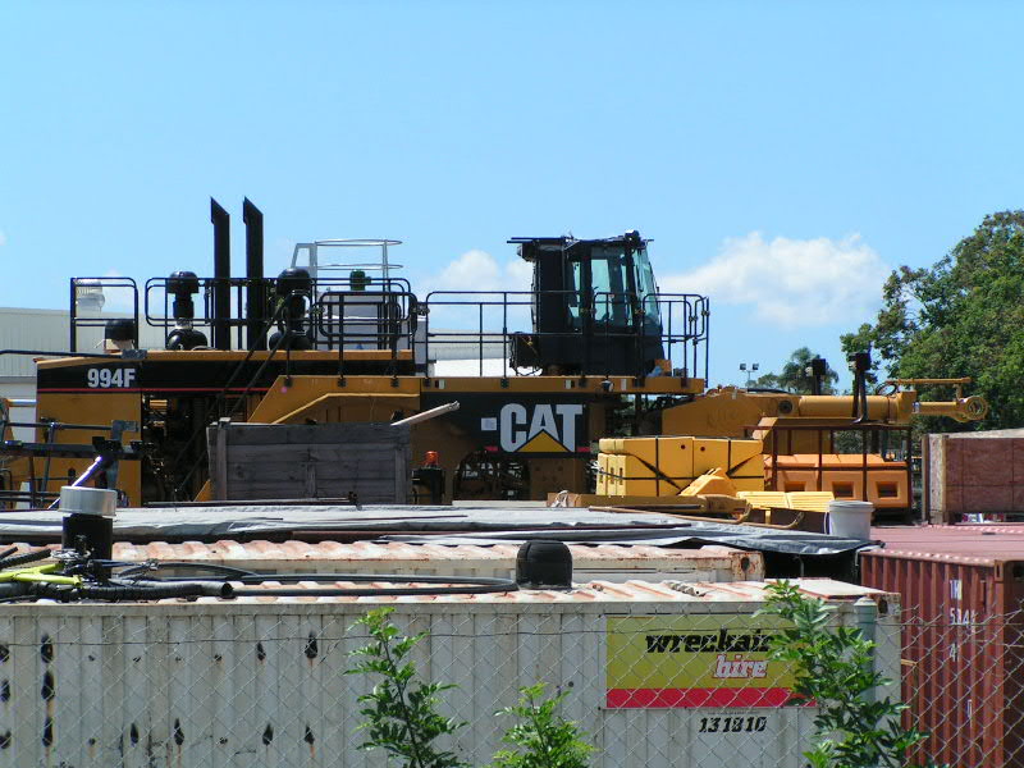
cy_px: 384
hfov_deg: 12.6
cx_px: 512
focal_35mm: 157
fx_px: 4644
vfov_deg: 9.5
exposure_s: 1/640
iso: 50
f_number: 6.3
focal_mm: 24
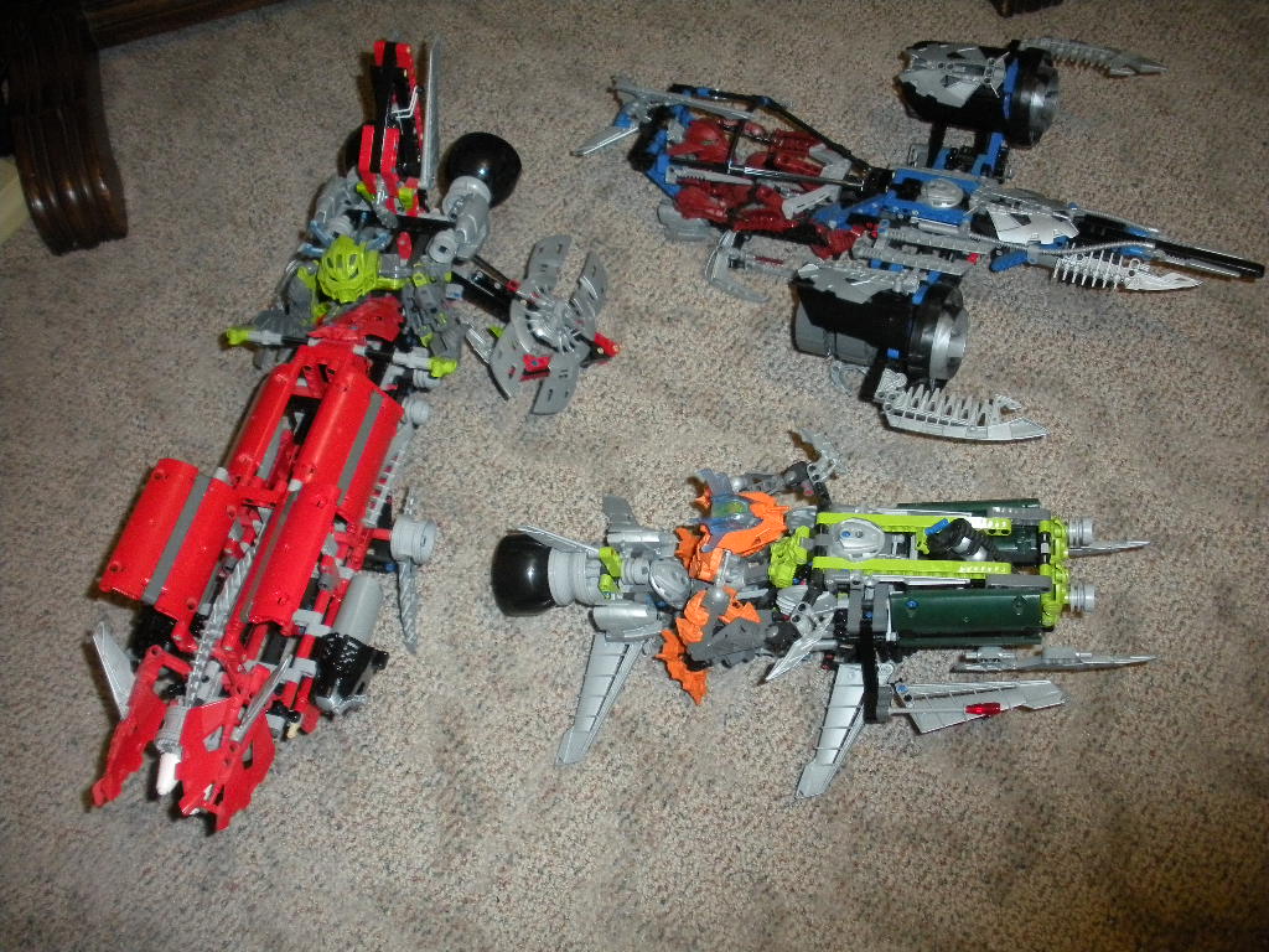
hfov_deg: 52.6
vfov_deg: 40.7
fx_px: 1283
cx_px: 634
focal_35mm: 35
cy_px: 476
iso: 400
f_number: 3.5
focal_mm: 6.3
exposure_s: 1/60
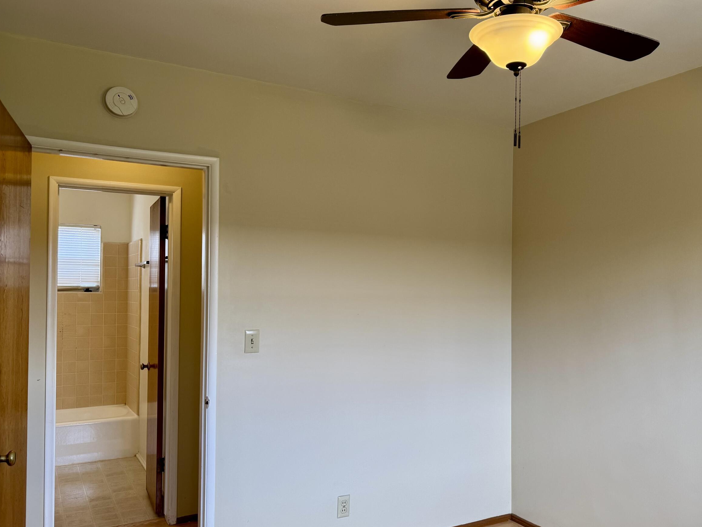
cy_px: 281
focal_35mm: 31
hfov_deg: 57.5
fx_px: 629
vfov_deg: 45.4
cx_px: 449
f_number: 1.78
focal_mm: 6.76
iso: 80
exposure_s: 1/120
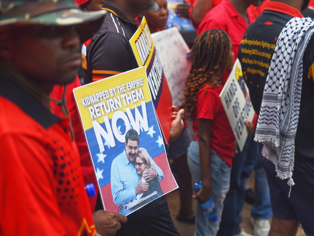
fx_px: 544
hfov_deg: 32.2
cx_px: 168
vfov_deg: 24.4
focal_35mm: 60
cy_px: 119
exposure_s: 1/2000
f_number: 2.8
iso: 100
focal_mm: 55
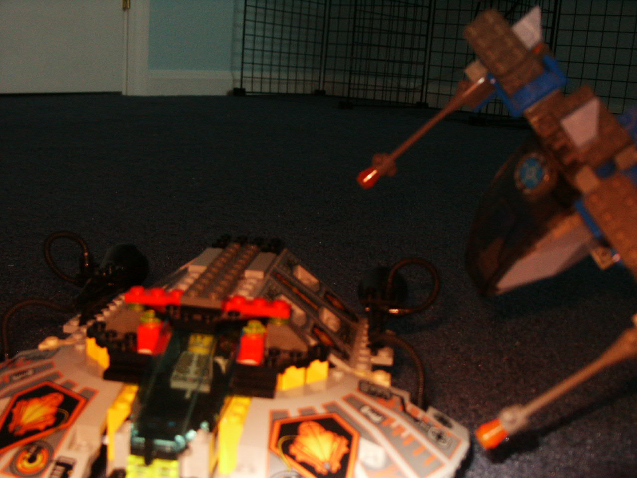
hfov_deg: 38.9
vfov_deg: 29.7
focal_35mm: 49
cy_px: 239
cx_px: 318
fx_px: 902
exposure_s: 1/45
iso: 200
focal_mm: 10.13
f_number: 3.6
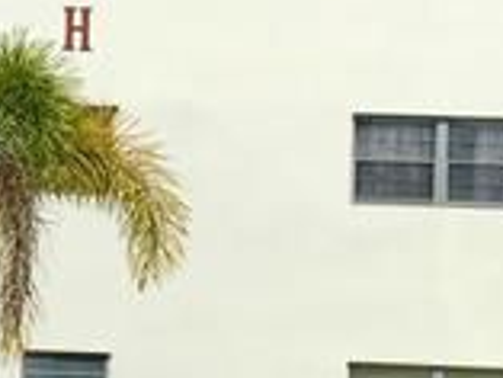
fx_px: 2298
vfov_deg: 9.4
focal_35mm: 158
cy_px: 292
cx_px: -192
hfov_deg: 12.1
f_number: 2.4
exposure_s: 1/4525
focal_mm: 3.3
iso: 25
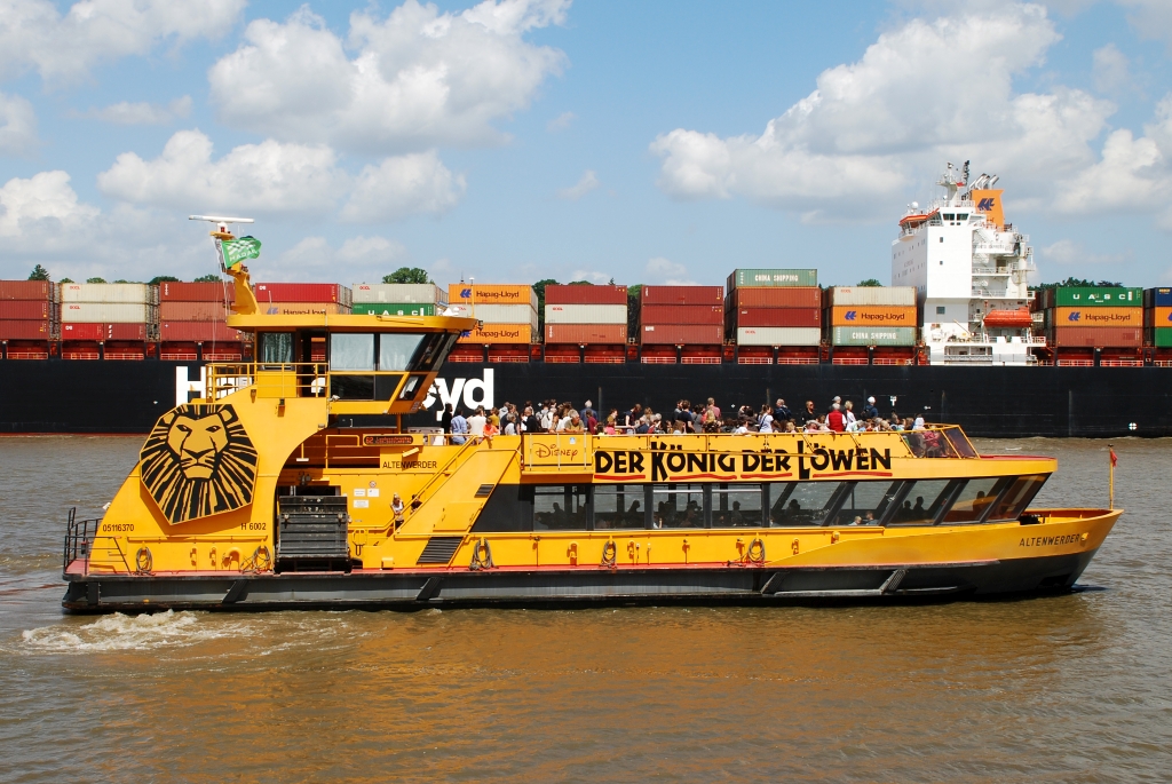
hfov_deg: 42.3
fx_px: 1515
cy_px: 392
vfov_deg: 29.0
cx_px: 586
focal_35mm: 46
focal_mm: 31
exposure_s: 1/250
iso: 160
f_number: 10
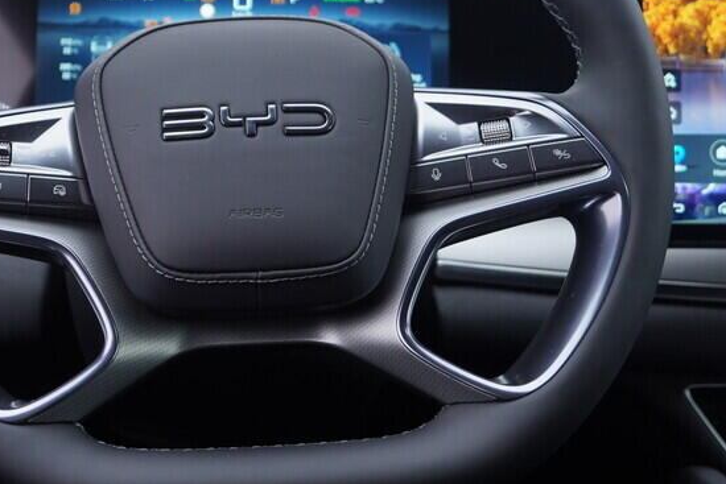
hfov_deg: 29.8
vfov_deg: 20.2
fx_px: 1351
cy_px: 138
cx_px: 220
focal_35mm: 67
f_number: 3.2
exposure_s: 1/50
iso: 125
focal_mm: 24
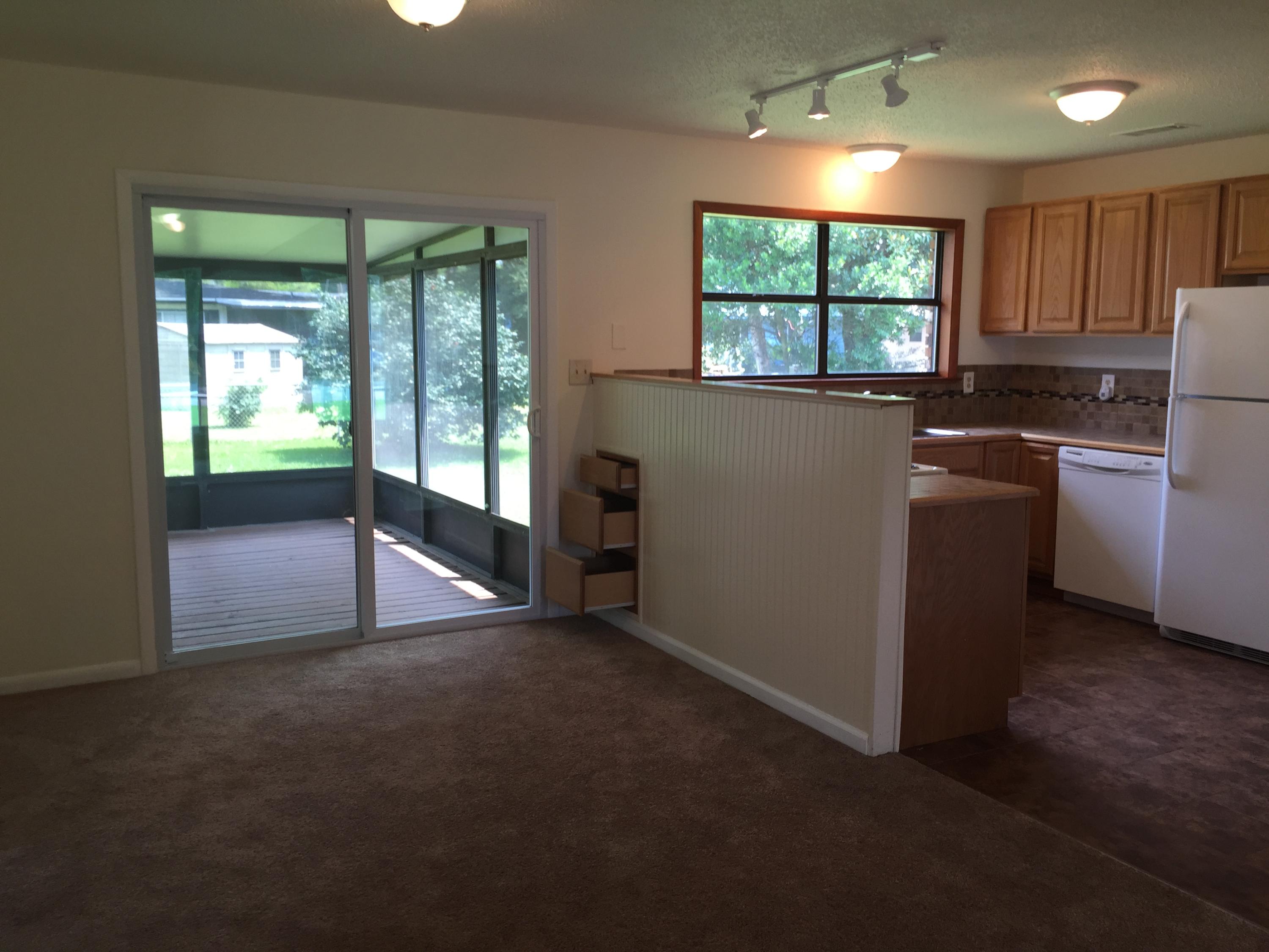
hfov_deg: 61.7
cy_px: 476
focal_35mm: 29
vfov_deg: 48.2
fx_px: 1063
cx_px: 634
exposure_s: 1/60
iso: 40
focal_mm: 4.15
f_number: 2.2
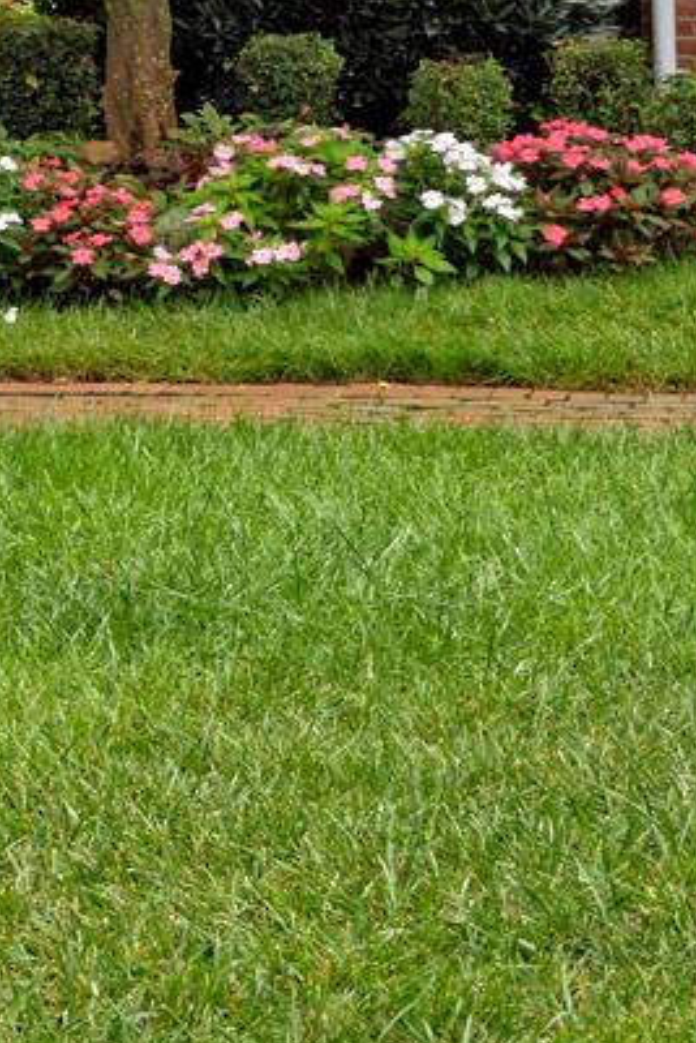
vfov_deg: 15.0
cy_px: -694
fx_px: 3564
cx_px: -528
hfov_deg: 10.5
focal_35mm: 123
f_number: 9
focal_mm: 32
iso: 400
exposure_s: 1/320
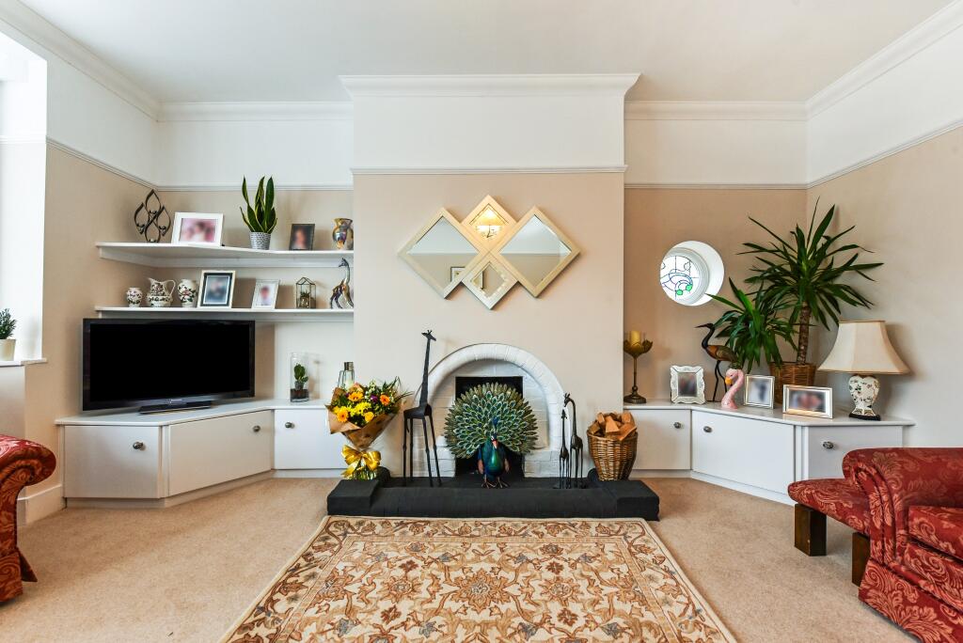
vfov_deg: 81.3
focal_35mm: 14
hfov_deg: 104.2
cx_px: 482
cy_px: 322
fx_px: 375
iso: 400
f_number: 8
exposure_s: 1/25
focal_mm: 14
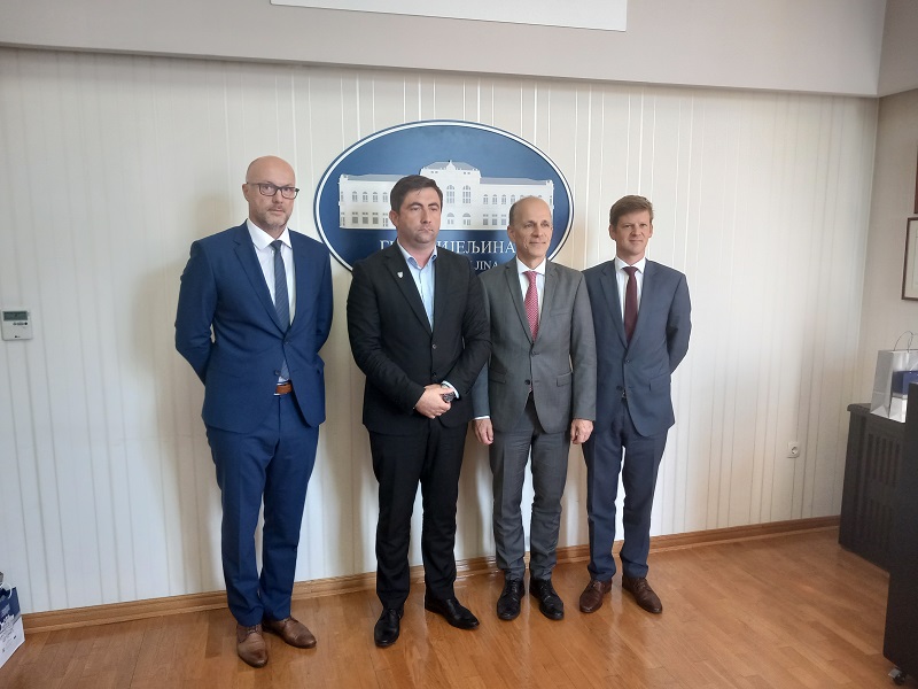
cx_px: 459
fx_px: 716
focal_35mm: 27
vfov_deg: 51.4
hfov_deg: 65.3
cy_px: 344
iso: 200
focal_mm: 4
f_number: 1.8
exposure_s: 1/33
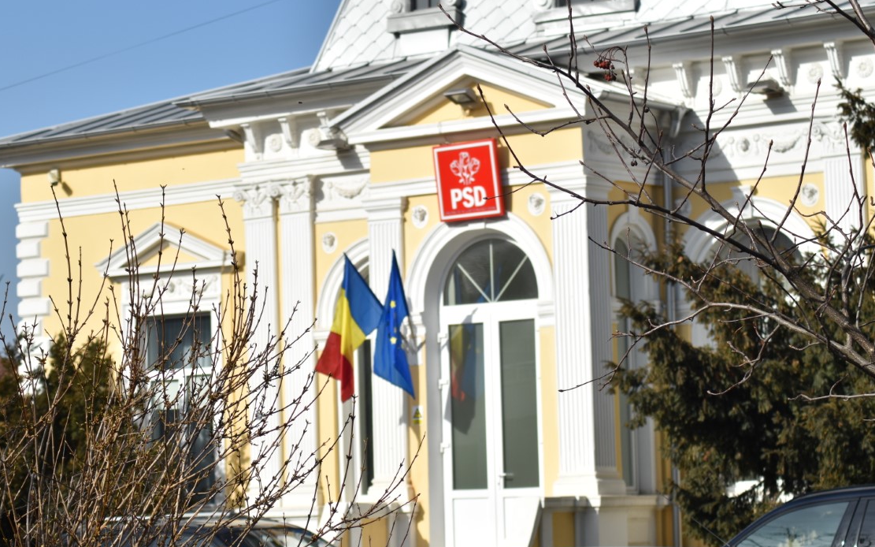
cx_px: 424
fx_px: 2647
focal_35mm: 111
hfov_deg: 18.8
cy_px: 300
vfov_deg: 11.8
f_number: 8
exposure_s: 1/1000
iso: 200
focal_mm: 70
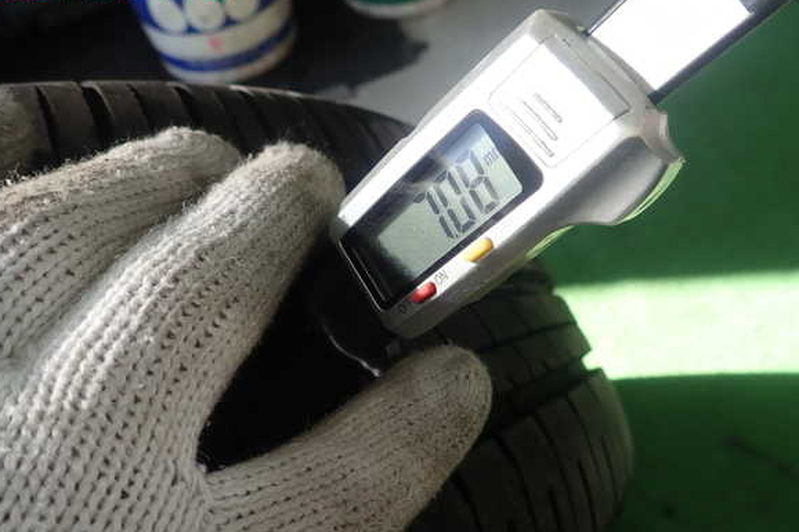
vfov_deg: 47.9
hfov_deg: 67.4
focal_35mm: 27
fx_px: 599
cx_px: 397
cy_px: 282
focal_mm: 4.5
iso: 100
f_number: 2.8
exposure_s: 1/125
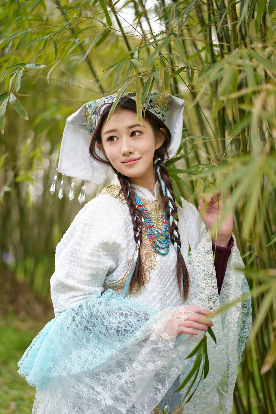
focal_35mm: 50
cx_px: 138
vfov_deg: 39.6
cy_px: 207
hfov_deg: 27.0
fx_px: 575
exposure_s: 1/400
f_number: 1.4
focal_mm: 50
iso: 100
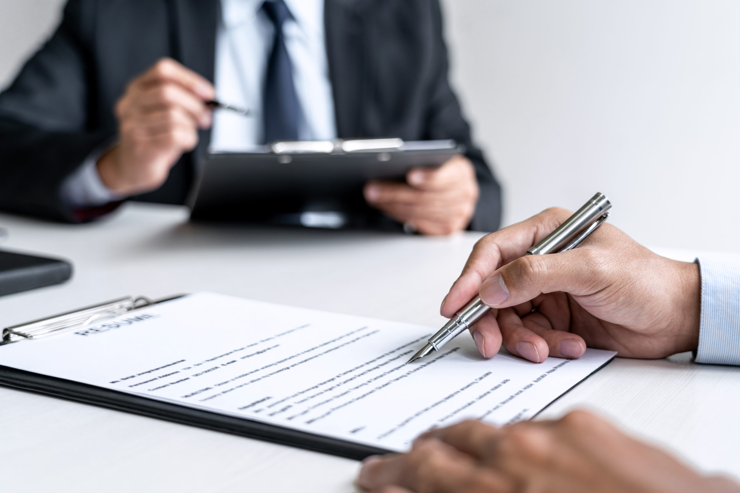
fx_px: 1069
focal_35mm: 52
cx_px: 370
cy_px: 246
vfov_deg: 26.0
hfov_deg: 38.2
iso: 200
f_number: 4
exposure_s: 1/100
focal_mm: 52
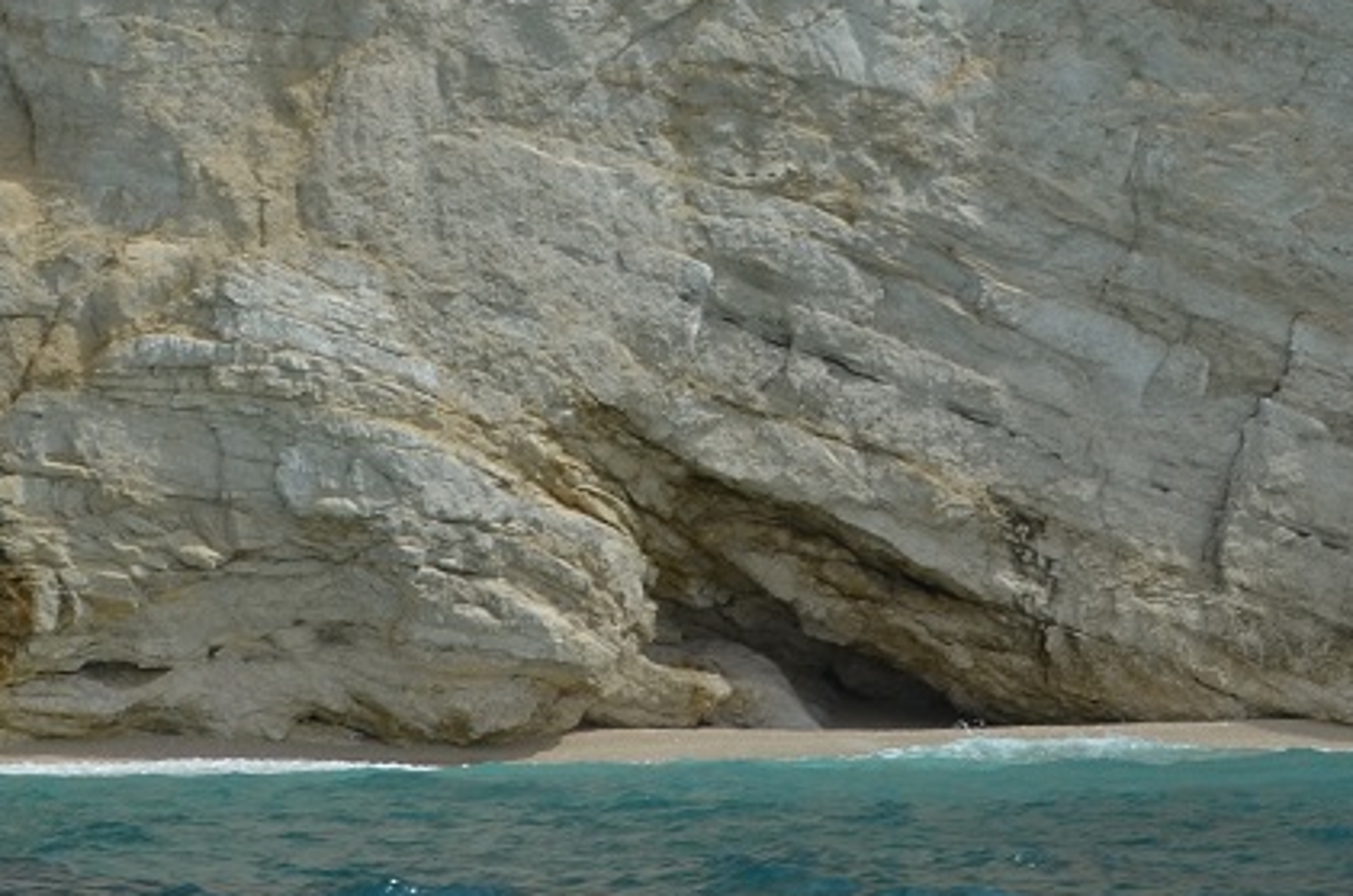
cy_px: 156
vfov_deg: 6.1
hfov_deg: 9.2
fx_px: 8428
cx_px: 938
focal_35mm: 225
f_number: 6.7
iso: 100
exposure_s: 1/250
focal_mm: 45
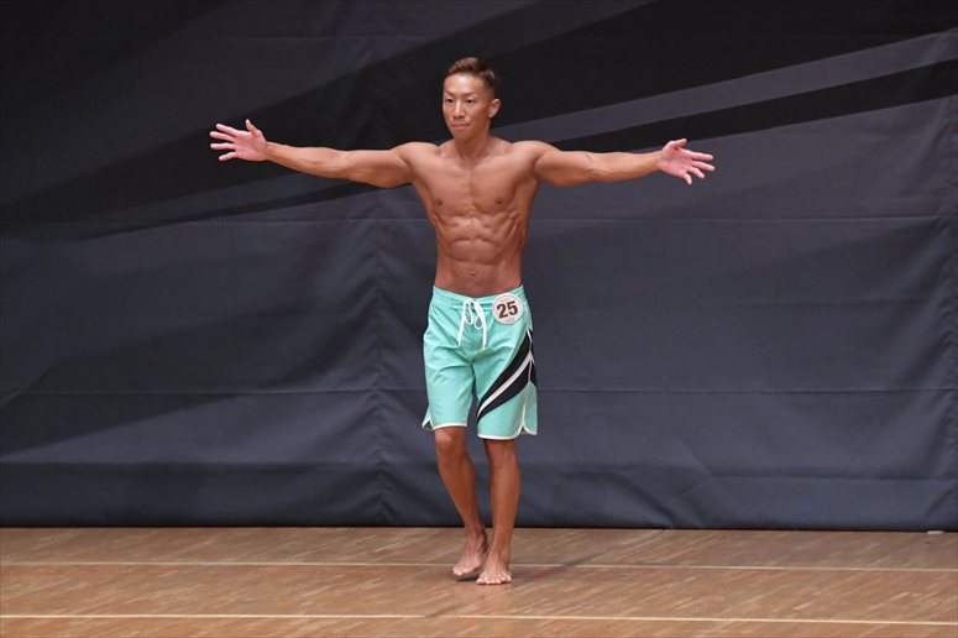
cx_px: 479
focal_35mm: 315
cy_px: 319
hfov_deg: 6.5
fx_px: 8379
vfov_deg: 4.4
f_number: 5.6
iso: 6400
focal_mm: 210
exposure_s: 1/400
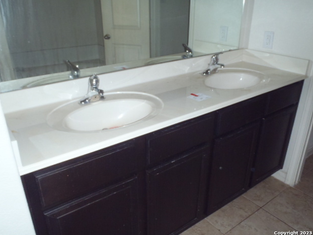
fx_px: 262
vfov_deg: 48.2
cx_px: 151
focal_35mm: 29
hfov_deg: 61.7
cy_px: 120
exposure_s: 1/30
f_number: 3.9
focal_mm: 5
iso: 250
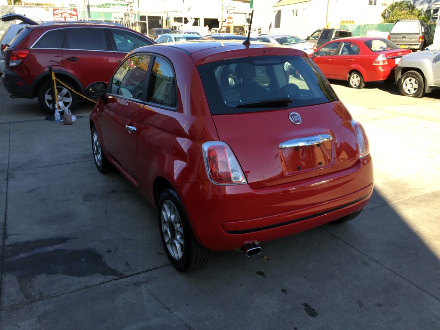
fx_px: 369
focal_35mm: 29
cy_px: 165
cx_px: 220
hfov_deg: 61.7
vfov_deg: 48.2
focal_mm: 4.15
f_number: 2.2
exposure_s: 1/363
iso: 32
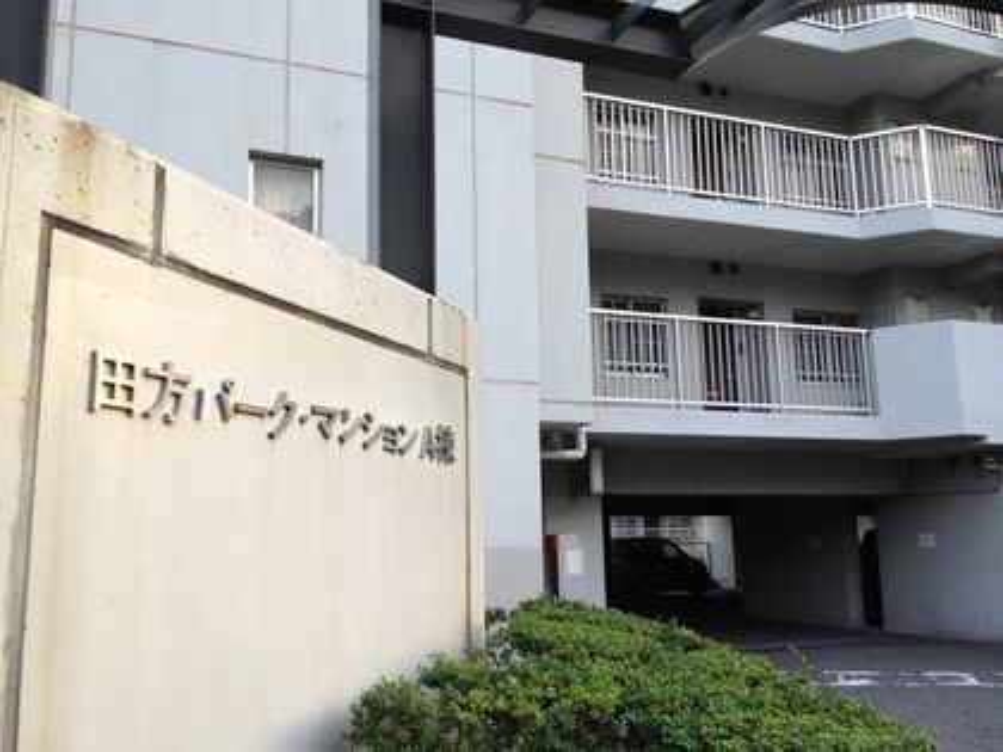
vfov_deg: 40.7
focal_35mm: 35
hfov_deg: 52.6
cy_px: 376
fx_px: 1014
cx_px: 502
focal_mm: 4.28
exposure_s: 1/60
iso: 50
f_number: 2.4
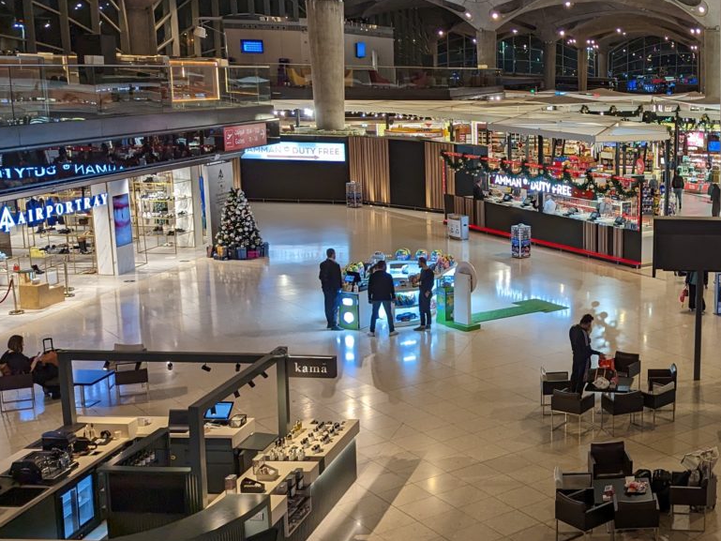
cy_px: 252
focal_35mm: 48
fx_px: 1000
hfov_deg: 36.1
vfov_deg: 30.3
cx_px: 705
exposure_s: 1/100
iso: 143
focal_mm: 6.81
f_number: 1.85
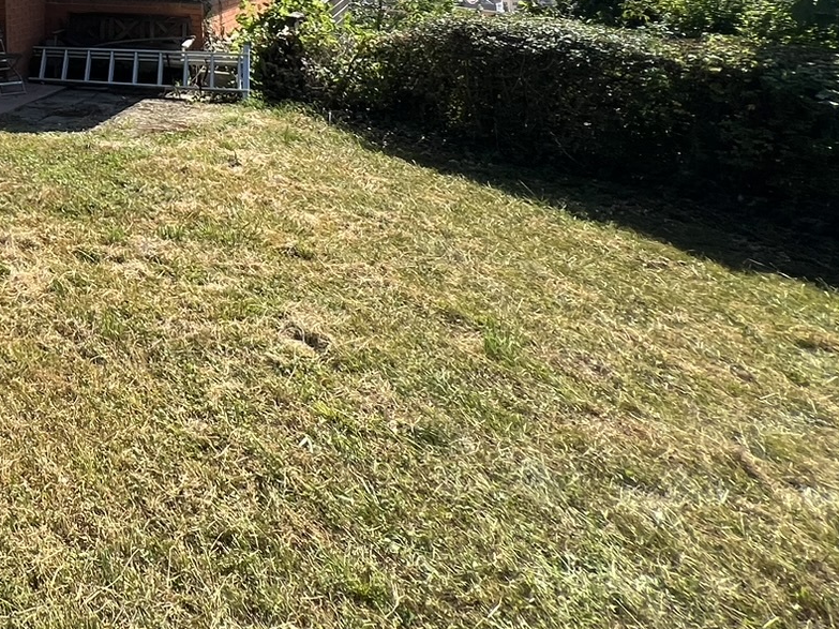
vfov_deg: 33.5
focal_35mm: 34
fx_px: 824
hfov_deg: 38.6
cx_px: -184
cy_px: -137
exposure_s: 1/927
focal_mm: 1.57
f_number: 1.8
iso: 32
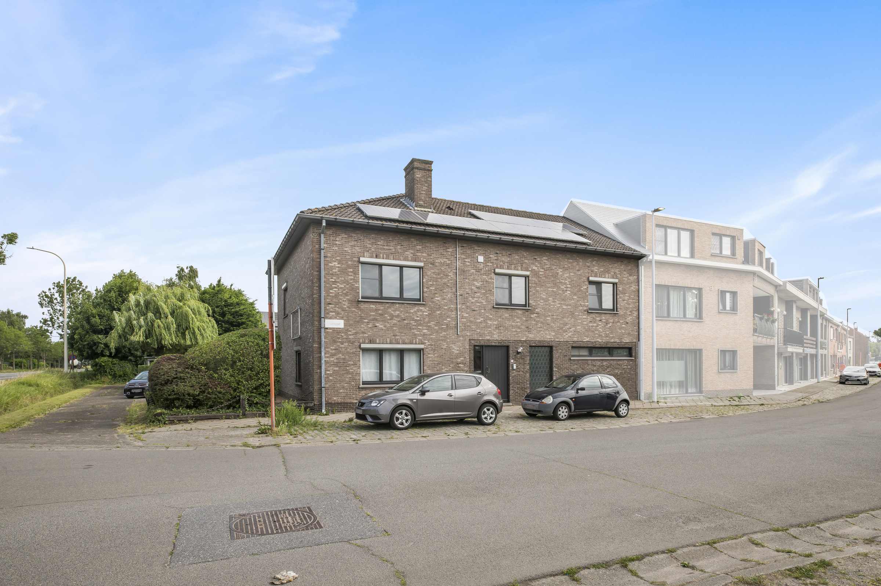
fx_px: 440
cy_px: 293
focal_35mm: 18
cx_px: 440
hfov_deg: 90.0
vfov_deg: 67.3
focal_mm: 18
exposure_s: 1/160
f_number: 13
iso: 250
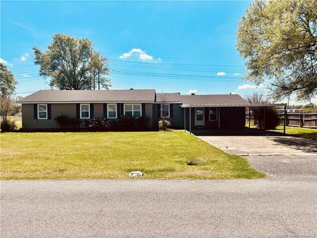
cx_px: 158
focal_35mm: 26
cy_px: 119
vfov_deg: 53.1
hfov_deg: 67.3
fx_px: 238
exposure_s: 1/4255
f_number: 1.6
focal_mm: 5.96
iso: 50
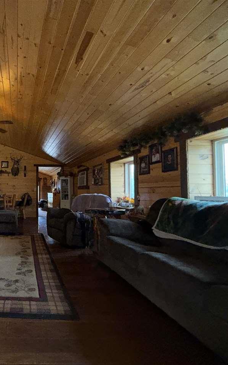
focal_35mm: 20
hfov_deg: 51.7
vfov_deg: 85.1
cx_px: 18
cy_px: 184
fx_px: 199
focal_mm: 2.22
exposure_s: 1/60
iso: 250
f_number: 2.2
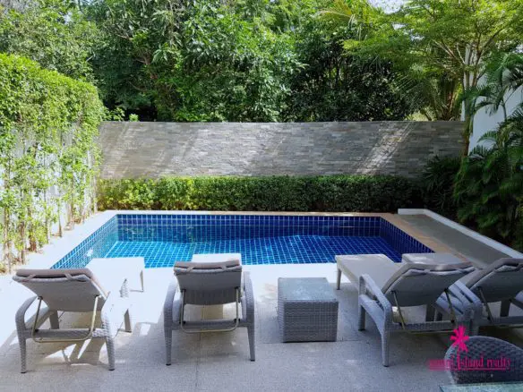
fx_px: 393
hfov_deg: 67.3
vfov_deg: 53.1
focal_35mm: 26
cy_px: 196
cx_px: 262
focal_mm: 4.2
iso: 50
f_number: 1.7
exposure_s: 1/367
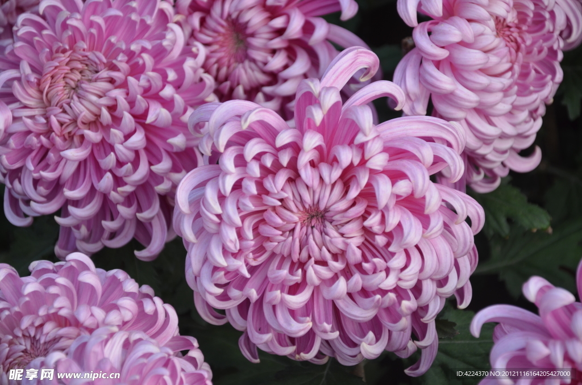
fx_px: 2541
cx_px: 291
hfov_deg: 13.1
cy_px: 192
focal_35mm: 158
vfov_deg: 8.7
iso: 320
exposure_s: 1/250
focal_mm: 105
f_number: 5.6
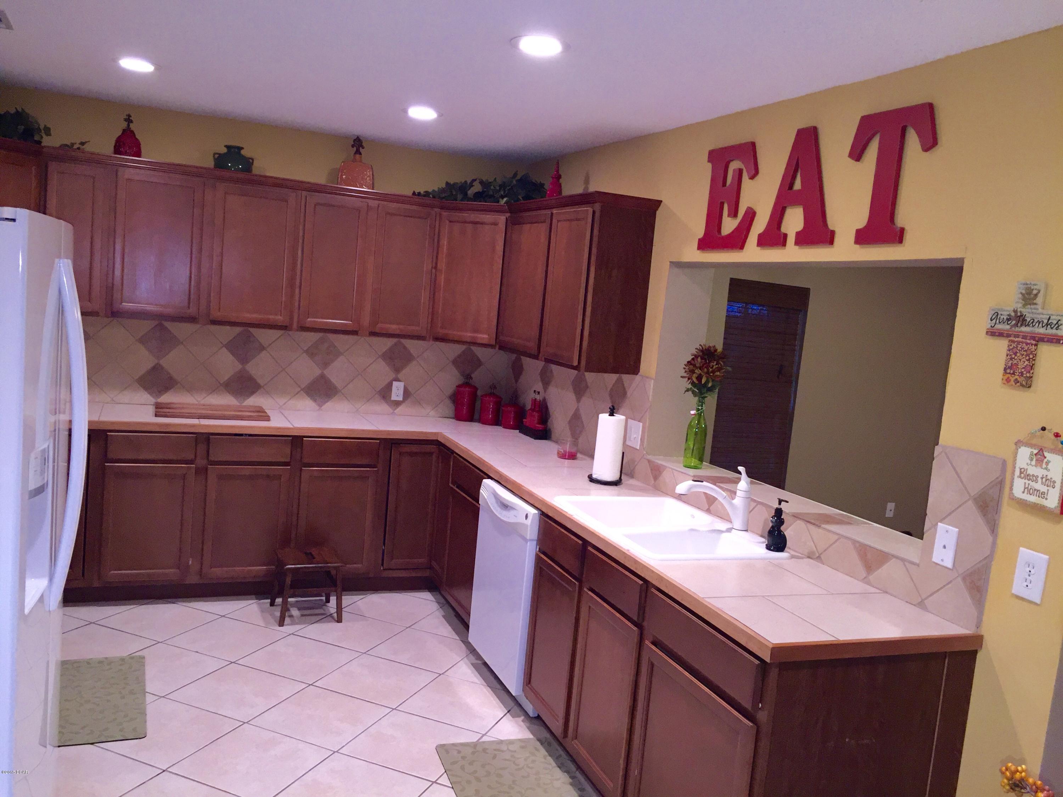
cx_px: 532
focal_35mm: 29
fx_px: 891
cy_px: 398
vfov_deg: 48.2
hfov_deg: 61.7
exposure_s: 1/30
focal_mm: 4.15
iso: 100
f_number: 2.2
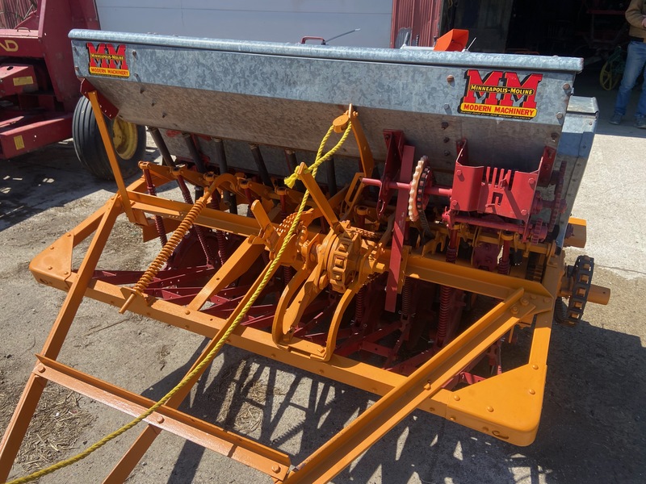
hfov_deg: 67.3
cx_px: 323
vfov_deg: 53.1
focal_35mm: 26
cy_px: 242
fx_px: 485
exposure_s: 1/1678
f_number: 1.8
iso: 32
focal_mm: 4.25
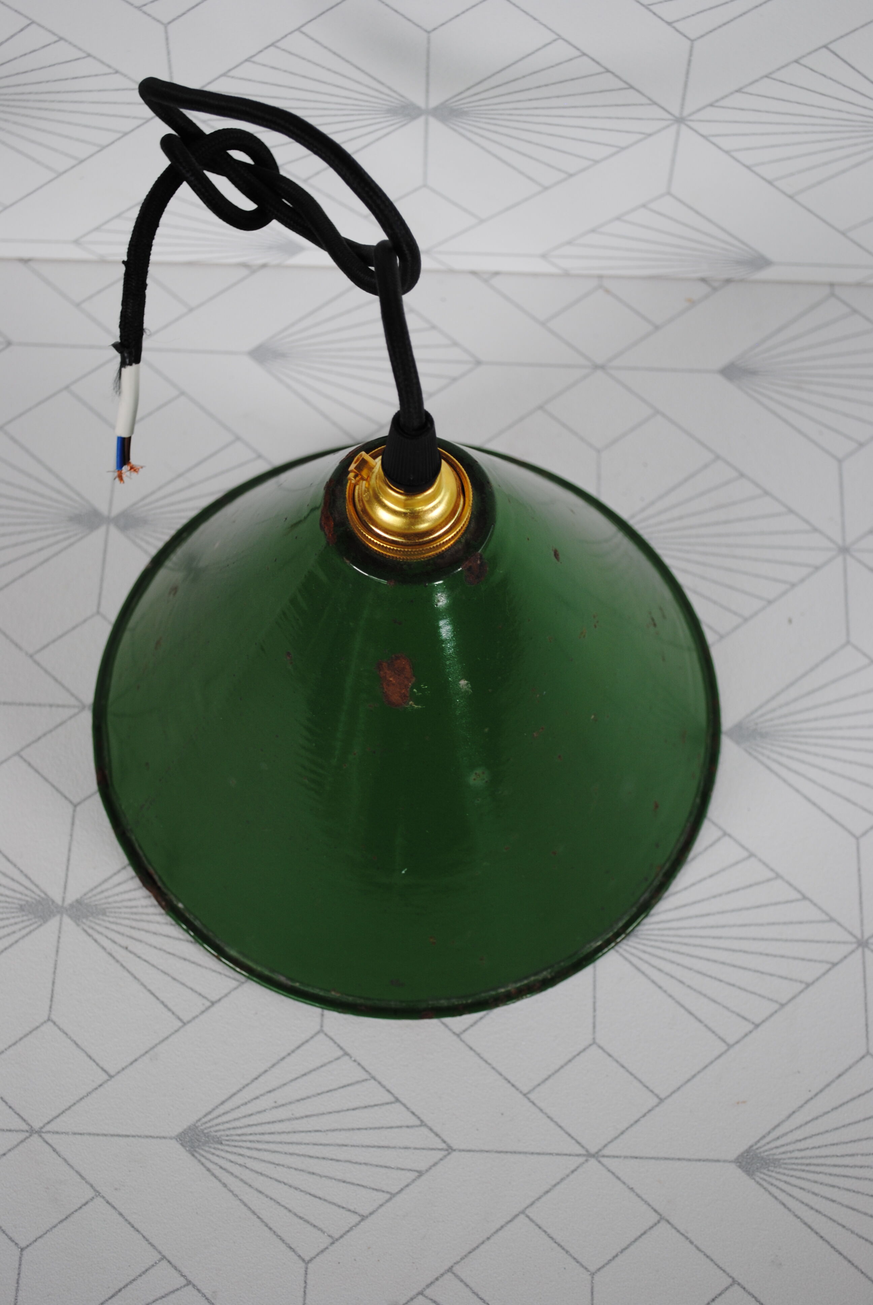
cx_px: 436
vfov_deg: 33.4
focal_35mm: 60
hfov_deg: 22.7
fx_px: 2176
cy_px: 652
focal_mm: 40
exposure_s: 1/125
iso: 110
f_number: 5.6
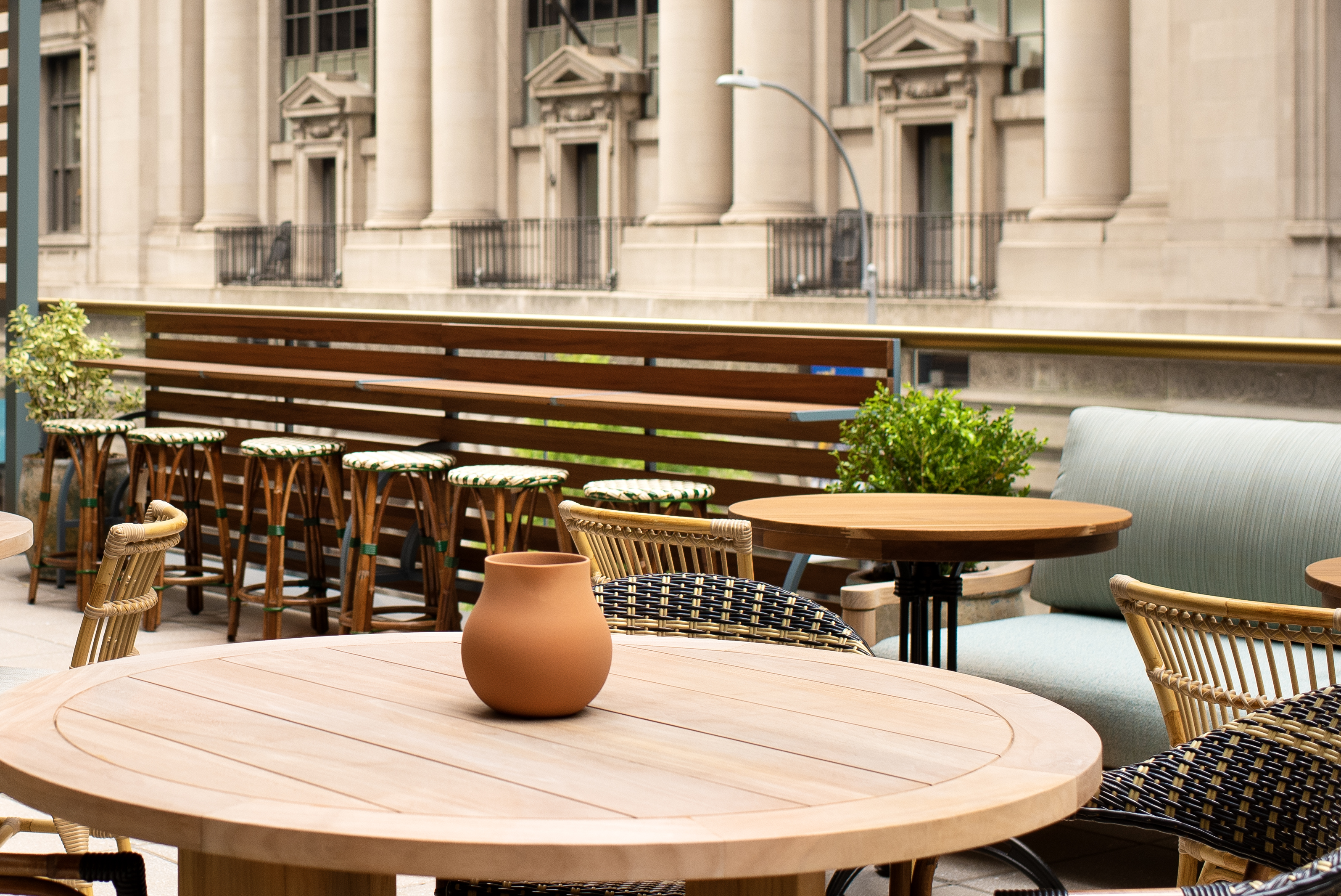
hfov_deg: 29.8
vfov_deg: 20.5
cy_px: 259
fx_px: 2459
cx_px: 277
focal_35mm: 66
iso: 200
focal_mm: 35
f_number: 4
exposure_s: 1/160
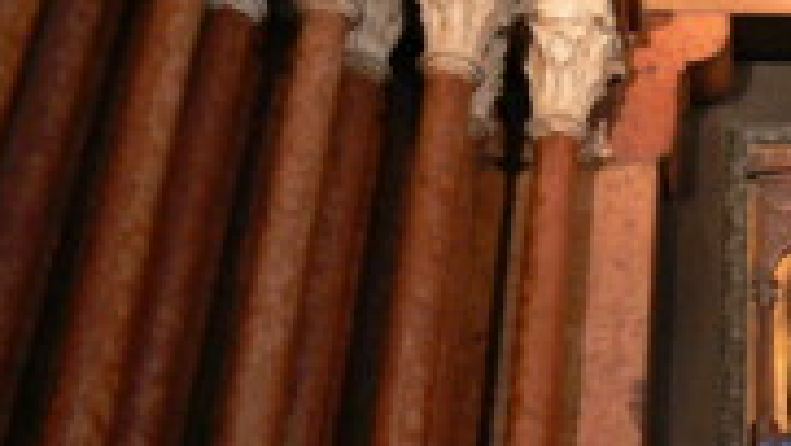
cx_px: 808
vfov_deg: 15.1
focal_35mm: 80
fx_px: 1679
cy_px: 129
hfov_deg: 25.1
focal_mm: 7.4
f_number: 2.8
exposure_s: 1/5
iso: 200
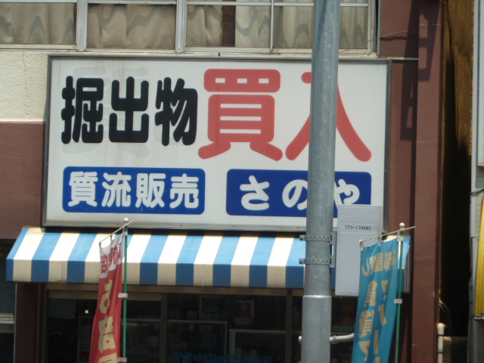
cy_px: 182
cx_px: 242
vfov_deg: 5.7
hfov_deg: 7.6
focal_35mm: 260
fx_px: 3635
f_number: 4.7
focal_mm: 42.6
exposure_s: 1/400
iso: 80
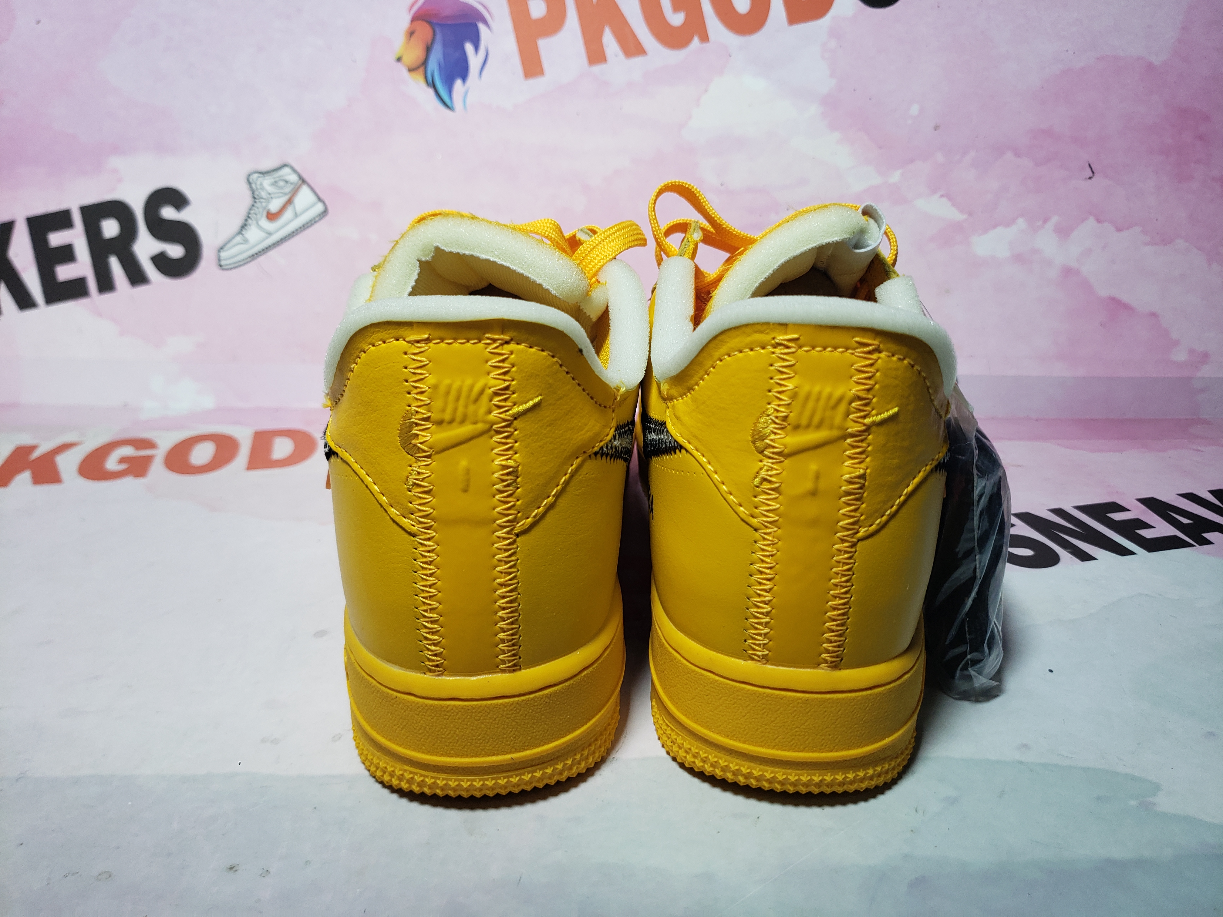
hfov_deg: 67.3
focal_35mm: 26
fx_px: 919
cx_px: 612
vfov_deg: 53.1
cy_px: 458
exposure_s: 1/425
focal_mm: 4.3
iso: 50
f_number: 1.5
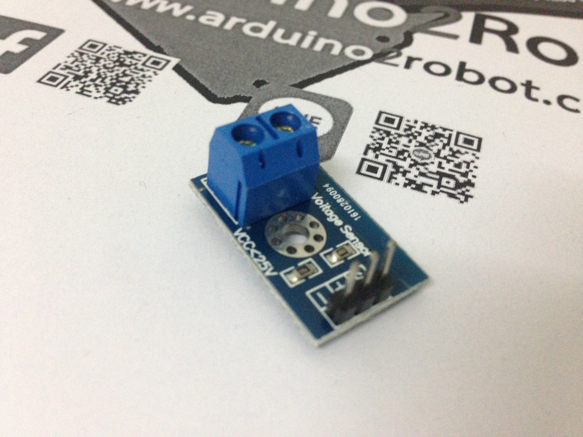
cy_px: 218
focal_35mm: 33
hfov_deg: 55.4
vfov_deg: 42.9
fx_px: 556
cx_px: 292
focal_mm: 4.12
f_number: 2.4
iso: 400
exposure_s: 1/20
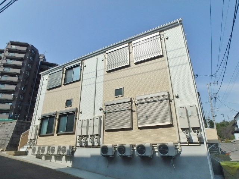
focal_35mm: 21
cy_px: 90
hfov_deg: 79.0
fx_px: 145
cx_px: 120
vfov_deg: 63.4
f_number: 6
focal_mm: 3.7
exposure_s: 1/800
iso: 125
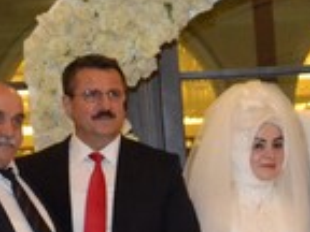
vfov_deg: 9.7
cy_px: 366
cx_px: 392
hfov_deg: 12.9
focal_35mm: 148
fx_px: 1325
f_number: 3.8
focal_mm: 22
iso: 3200
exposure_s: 1/60
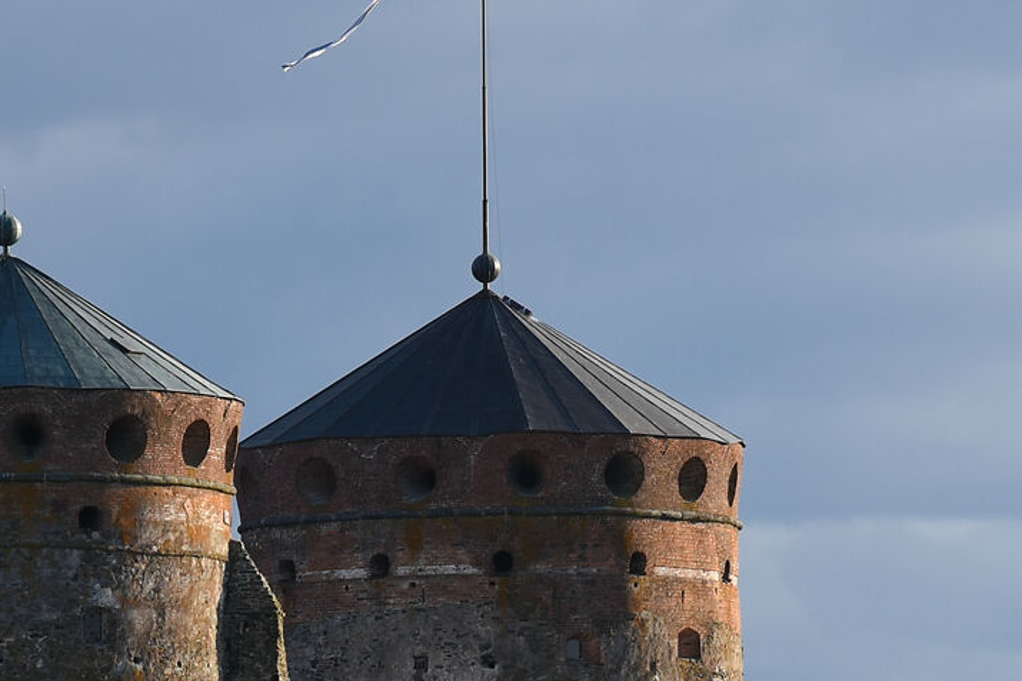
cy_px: 861
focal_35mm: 403
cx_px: 442
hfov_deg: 5.1
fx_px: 11442
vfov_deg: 3.4
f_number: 7.1
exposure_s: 1/320
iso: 200
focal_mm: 120
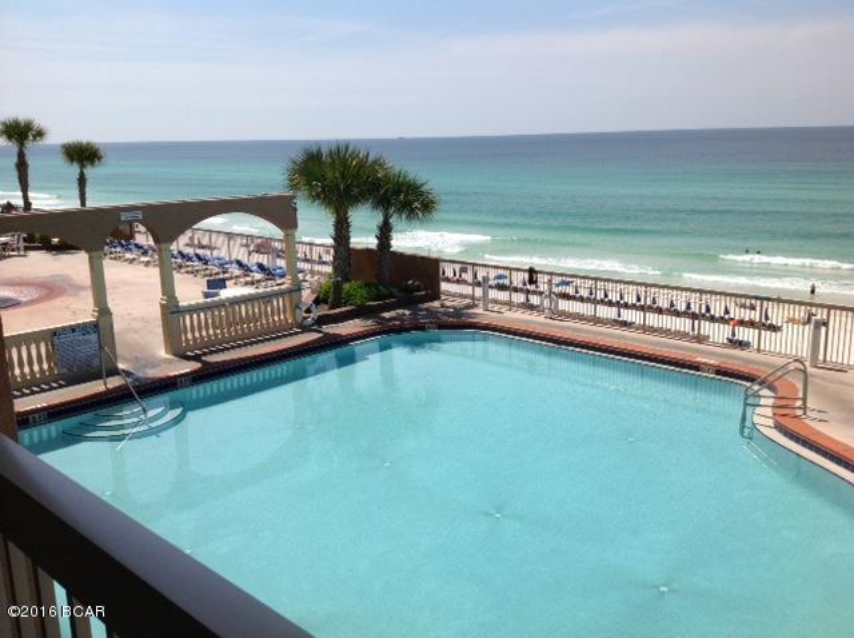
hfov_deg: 52.7
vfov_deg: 40.6
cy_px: 319
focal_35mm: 35
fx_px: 862
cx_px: 427
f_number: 2.4
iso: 50
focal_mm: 4.28
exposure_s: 1/3367
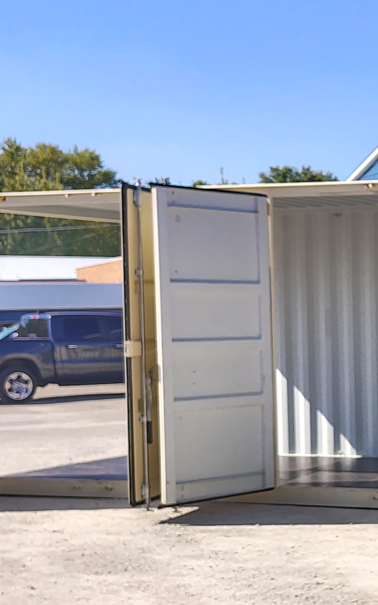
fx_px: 1269
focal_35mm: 77
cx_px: 664
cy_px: 398
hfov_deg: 14.9
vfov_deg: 26.7
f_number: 1.8
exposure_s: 1/256
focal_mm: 5.56
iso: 100
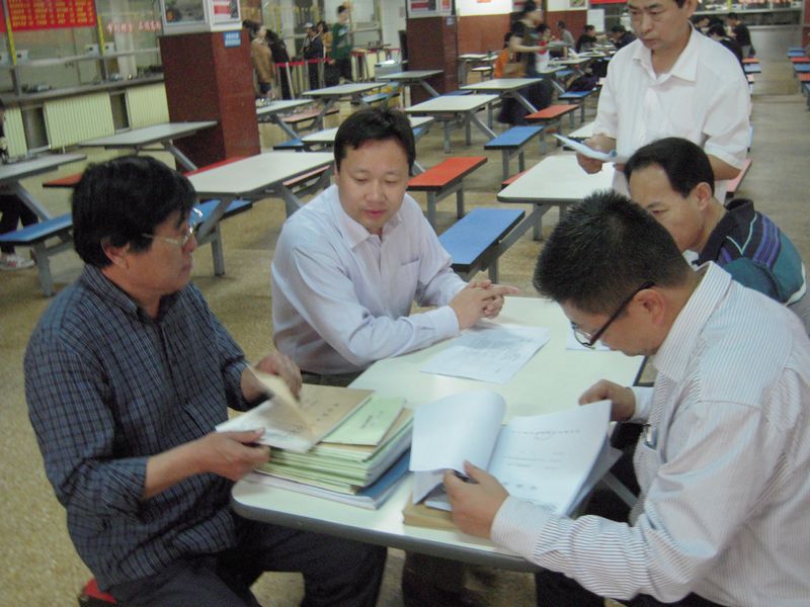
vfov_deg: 38.7
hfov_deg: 50.1
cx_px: 405
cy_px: 304
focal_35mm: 37
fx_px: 866
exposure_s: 1/15
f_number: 3
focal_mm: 6.5
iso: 400
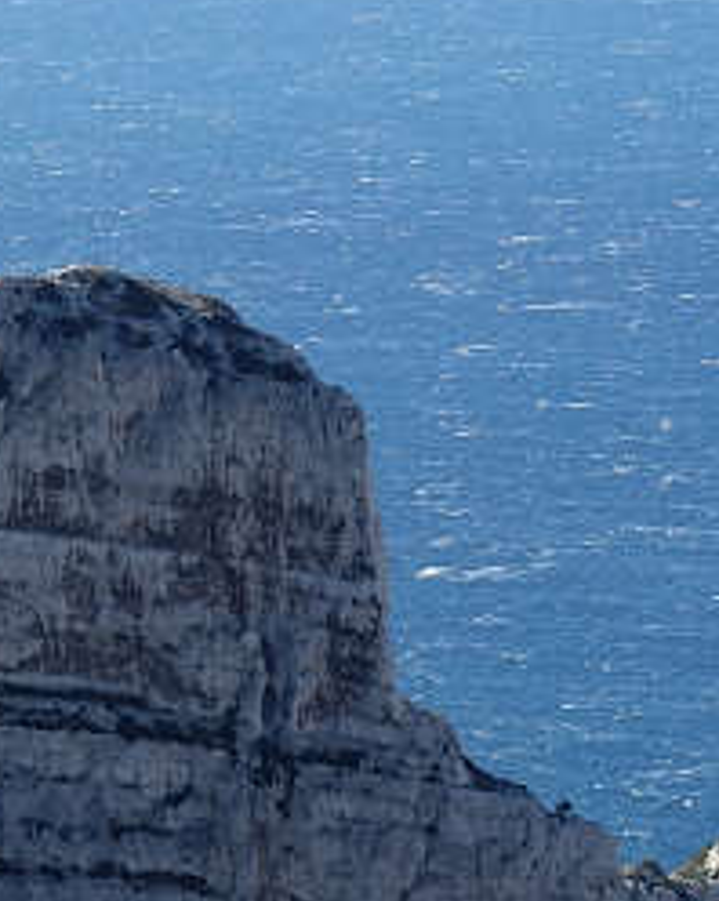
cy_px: 721
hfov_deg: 5.8
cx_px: 309
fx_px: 7058
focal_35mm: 265
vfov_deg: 7.3
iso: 200
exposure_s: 1/640
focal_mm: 25.61
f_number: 5.6
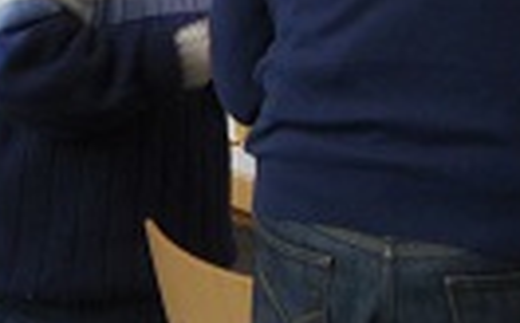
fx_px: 1698
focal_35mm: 120
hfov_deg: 17.4
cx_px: 230
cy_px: -134
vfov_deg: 10.6
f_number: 3.6
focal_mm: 15
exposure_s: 1/60
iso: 320
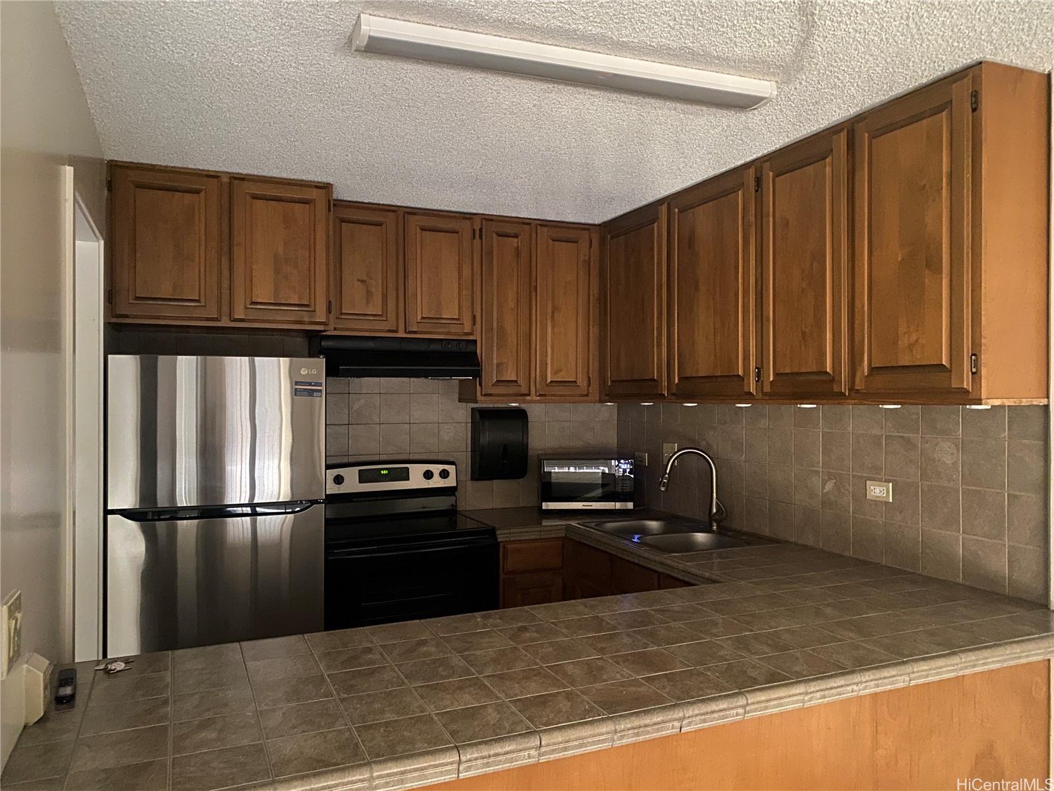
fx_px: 792
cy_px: 396
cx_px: 527
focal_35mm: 26
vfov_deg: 53.1
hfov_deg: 67.3
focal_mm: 4.25
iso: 500
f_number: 1.8
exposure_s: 1/12
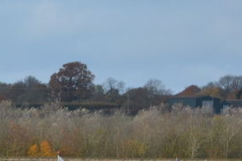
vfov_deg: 1.4
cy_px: 260
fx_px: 6778
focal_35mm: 1009
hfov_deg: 2.0
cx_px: -129
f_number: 5
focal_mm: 140
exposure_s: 1/1600
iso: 400
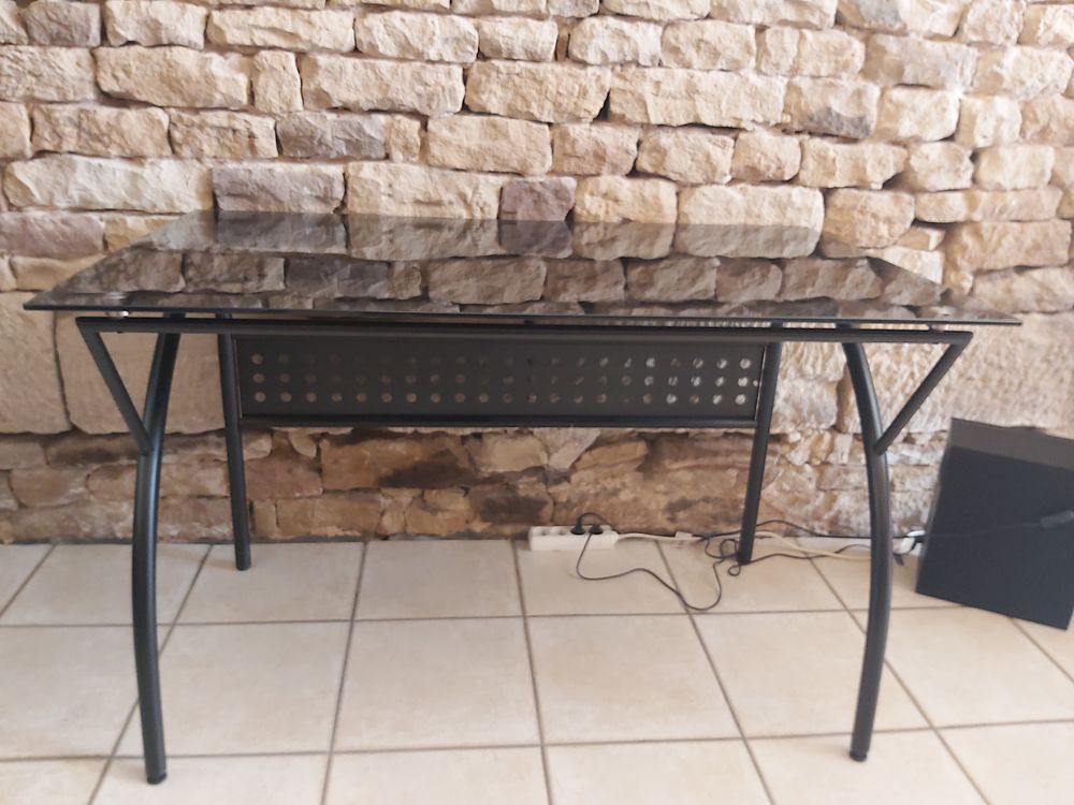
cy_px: 402
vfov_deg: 53.1
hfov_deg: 67.3
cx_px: 537
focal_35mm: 26
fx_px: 807
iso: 800
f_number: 1.7
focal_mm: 3.92
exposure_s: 1/20
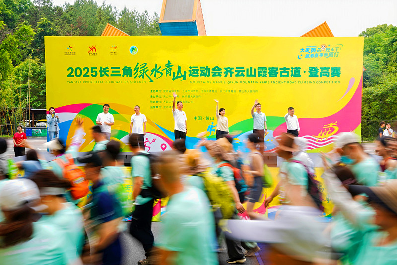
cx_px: 198
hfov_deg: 53.1
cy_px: 132
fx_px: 397
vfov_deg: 36.9
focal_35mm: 36
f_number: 9
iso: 64
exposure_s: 1/20
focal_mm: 36
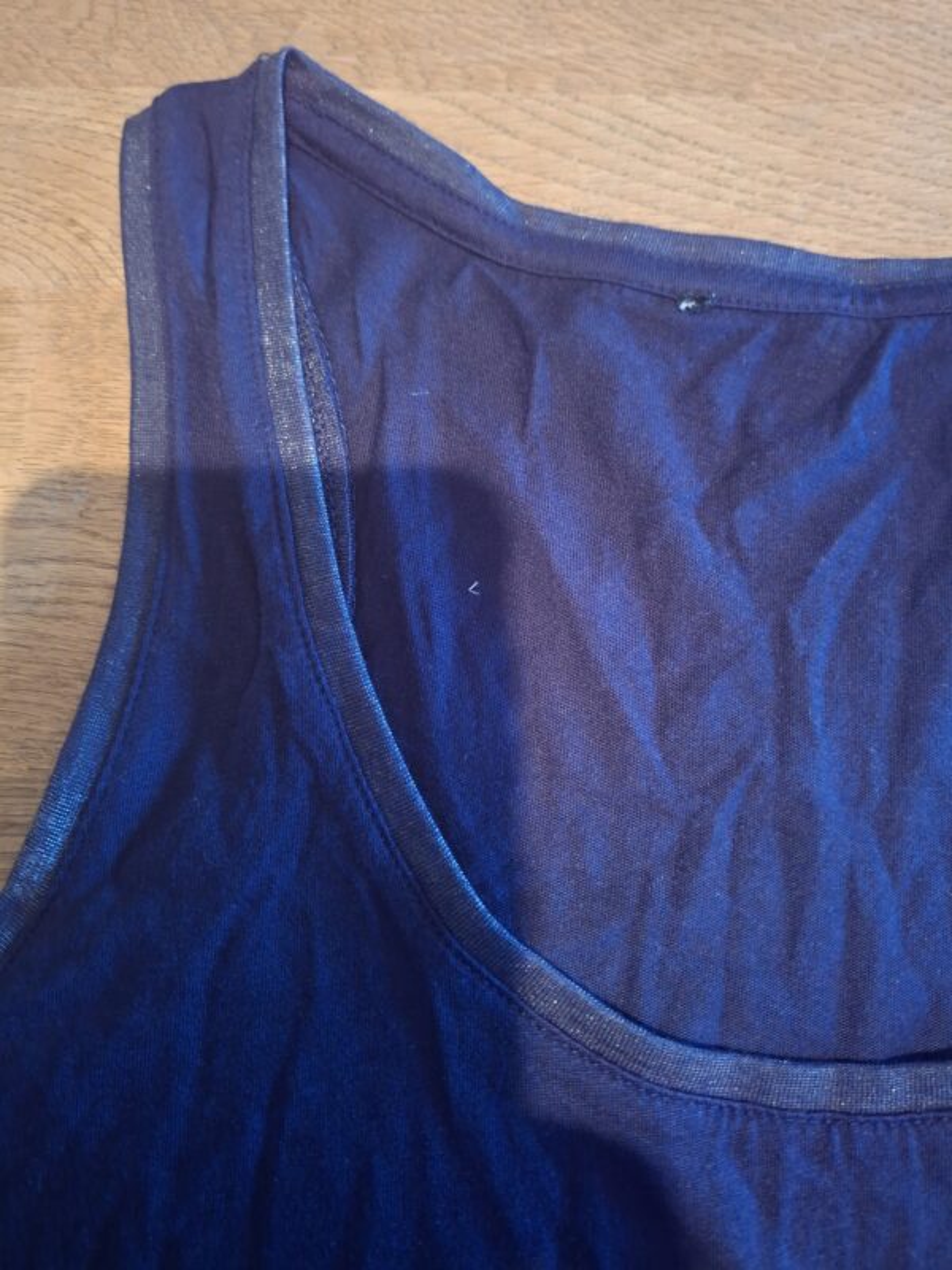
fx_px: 843
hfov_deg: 58.9
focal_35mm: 23
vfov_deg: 73.9
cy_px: 635
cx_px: 476
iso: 800
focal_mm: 5.54
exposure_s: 1/20
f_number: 1.8
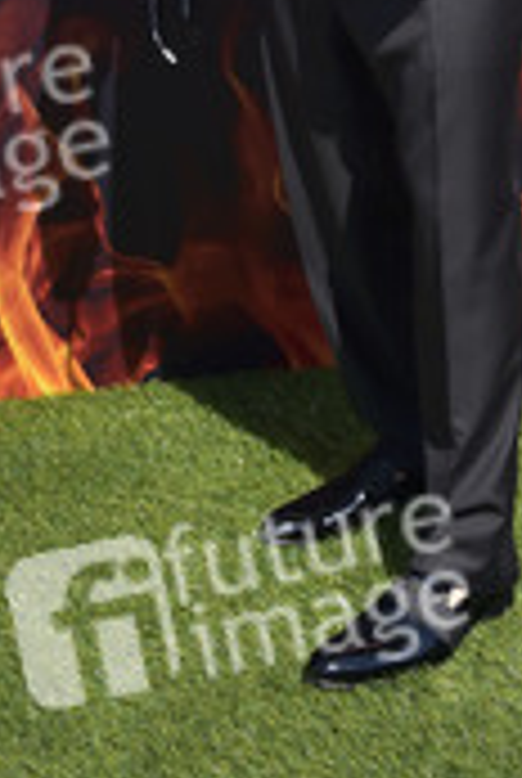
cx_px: 371
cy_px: -72
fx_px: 1798
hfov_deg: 16.5
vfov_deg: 23.0
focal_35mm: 83
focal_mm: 36
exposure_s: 1/250
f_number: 8
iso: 200
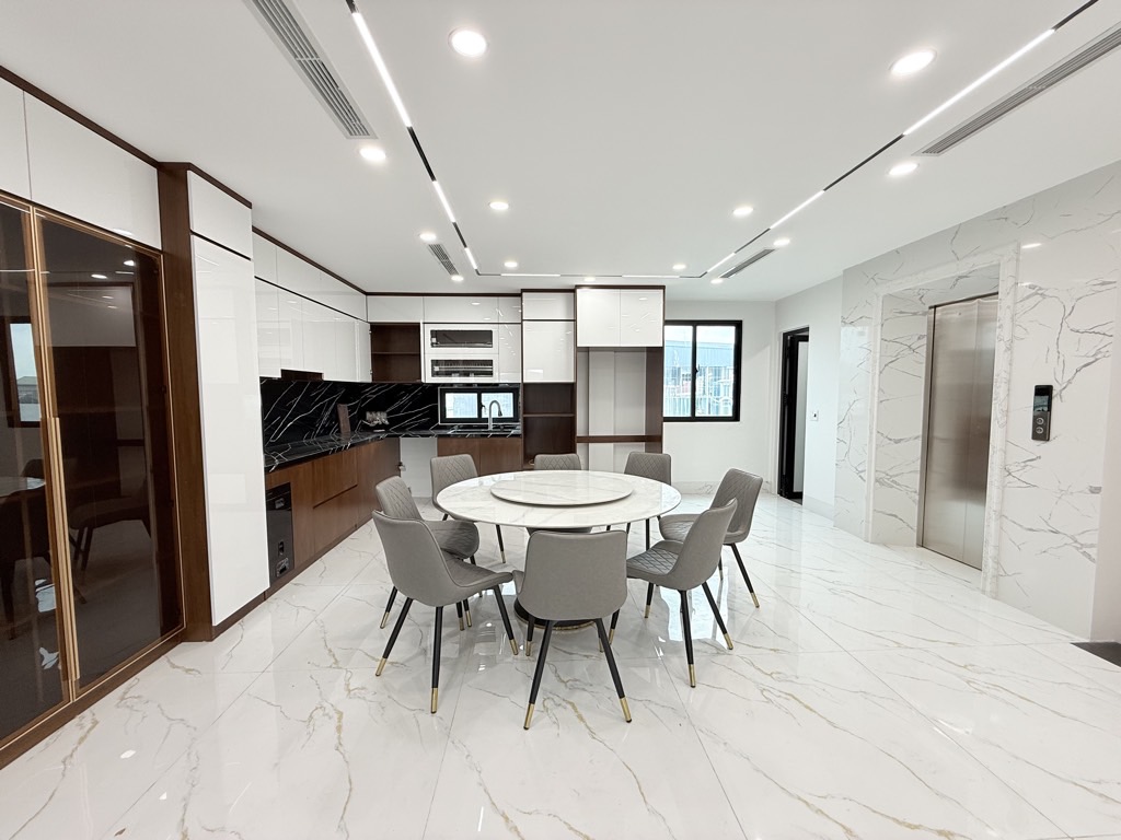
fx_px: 453
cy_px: 420
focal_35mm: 14
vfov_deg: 85.7
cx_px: 560
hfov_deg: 102.1
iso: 50
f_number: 2.2
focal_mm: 2.22
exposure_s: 1/99
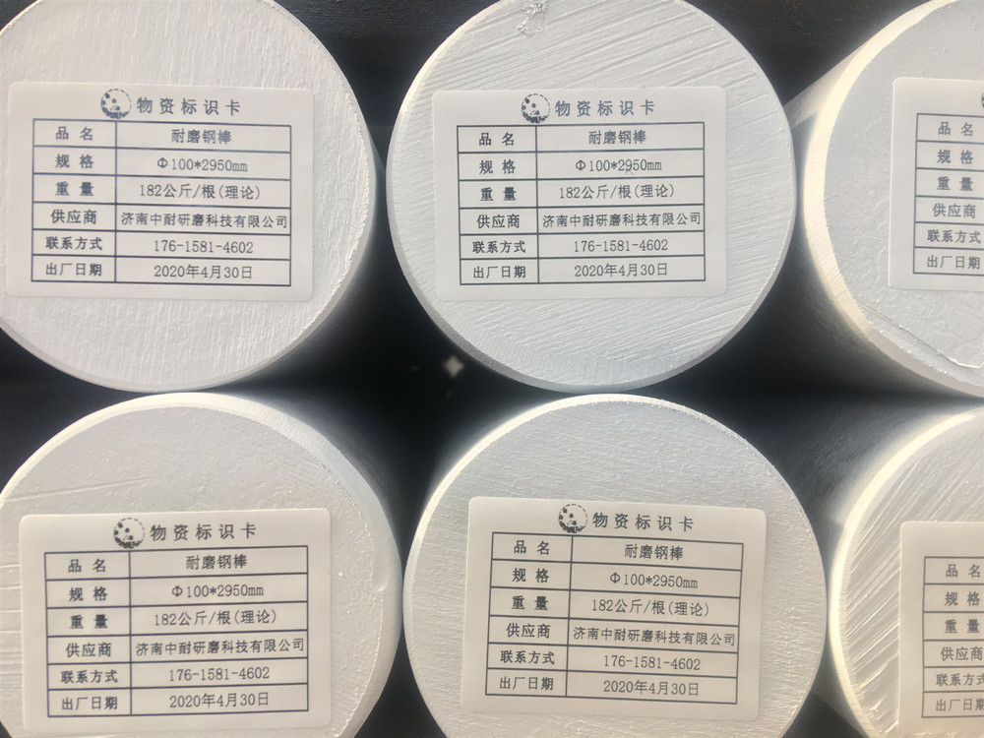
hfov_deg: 61.7
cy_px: 369
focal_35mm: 29
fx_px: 824
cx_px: 492
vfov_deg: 48.2
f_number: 2.2
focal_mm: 4.15
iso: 25
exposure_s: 1/50
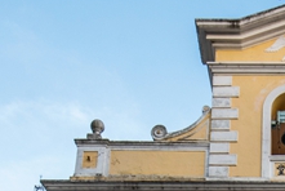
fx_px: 602
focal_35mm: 76
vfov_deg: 15.7
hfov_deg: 25.1
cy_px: 332
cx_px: 299
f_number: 9
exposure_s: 1/80
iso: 320
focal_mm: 14
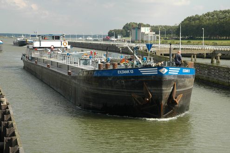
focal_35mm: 98
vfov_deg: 14.0
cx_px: 115
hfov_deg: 21.0
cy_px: 76
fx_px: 622
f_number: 10
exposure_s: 1/250
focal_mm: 65
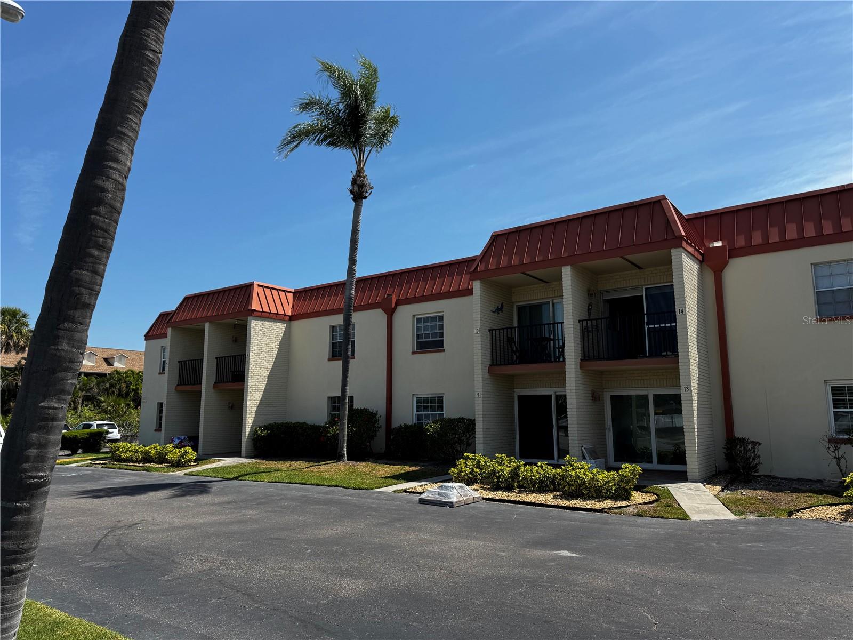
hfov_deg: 71.6
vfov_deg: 56.8
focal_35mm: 24
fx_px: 591
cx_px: 426
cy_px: 320
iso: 80
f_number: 1.78
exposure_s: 1/4950
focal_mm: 6.76
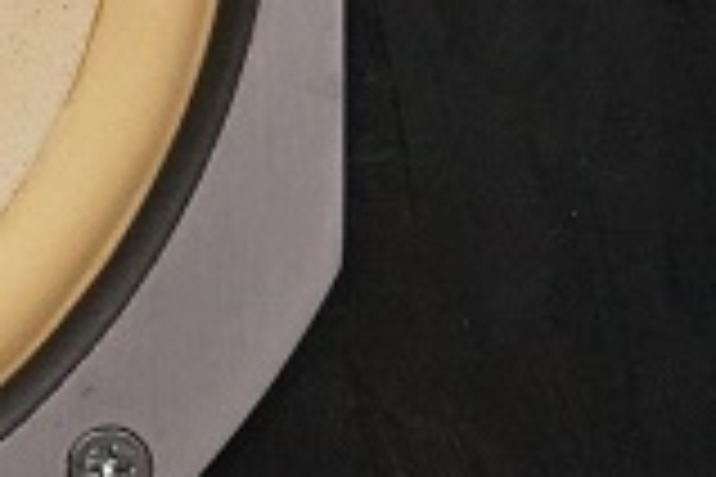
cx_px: -549
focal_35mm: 292
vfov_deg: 4.7
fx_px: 5807
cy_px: -160
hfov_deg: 6.9
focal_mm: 50
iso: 3200
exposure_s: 1/80
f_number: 14
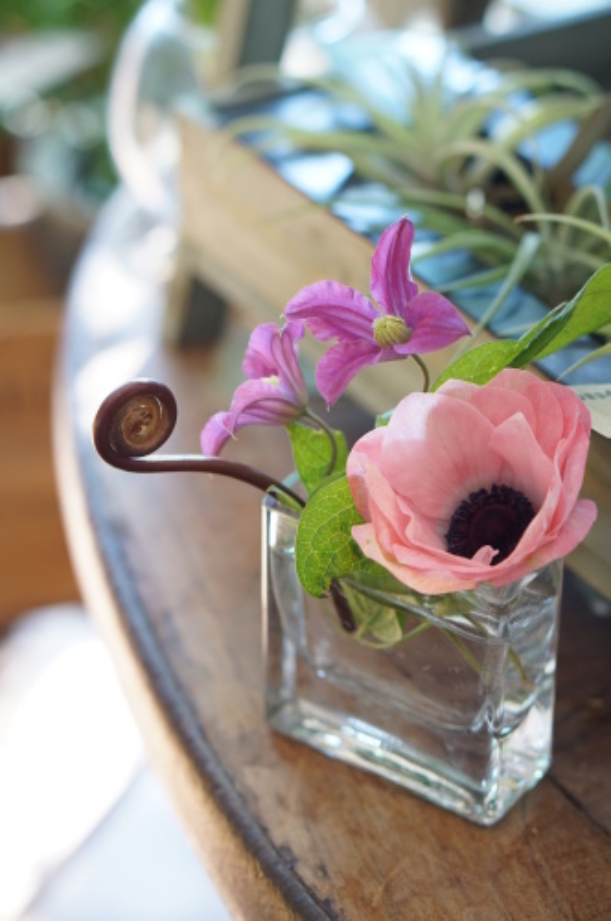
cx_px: 306
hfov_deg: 18.1
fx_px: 1915
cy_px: 460
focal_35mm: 75
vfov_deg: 27.0
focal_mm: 50
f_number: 2.5
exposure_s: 1/100
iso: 400
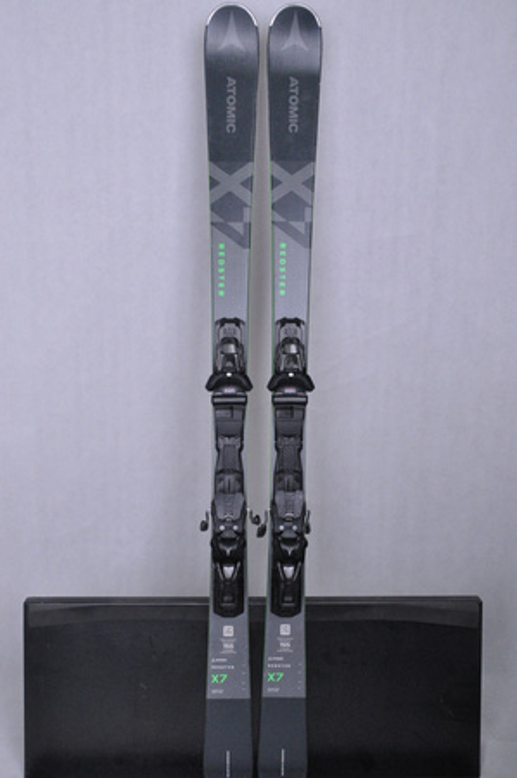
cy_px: 389
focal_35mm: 39
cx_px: 258
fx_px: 842
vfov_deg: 49.6
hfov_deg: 34.1
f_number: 8
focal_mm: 26
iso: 3200
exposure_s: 1/125
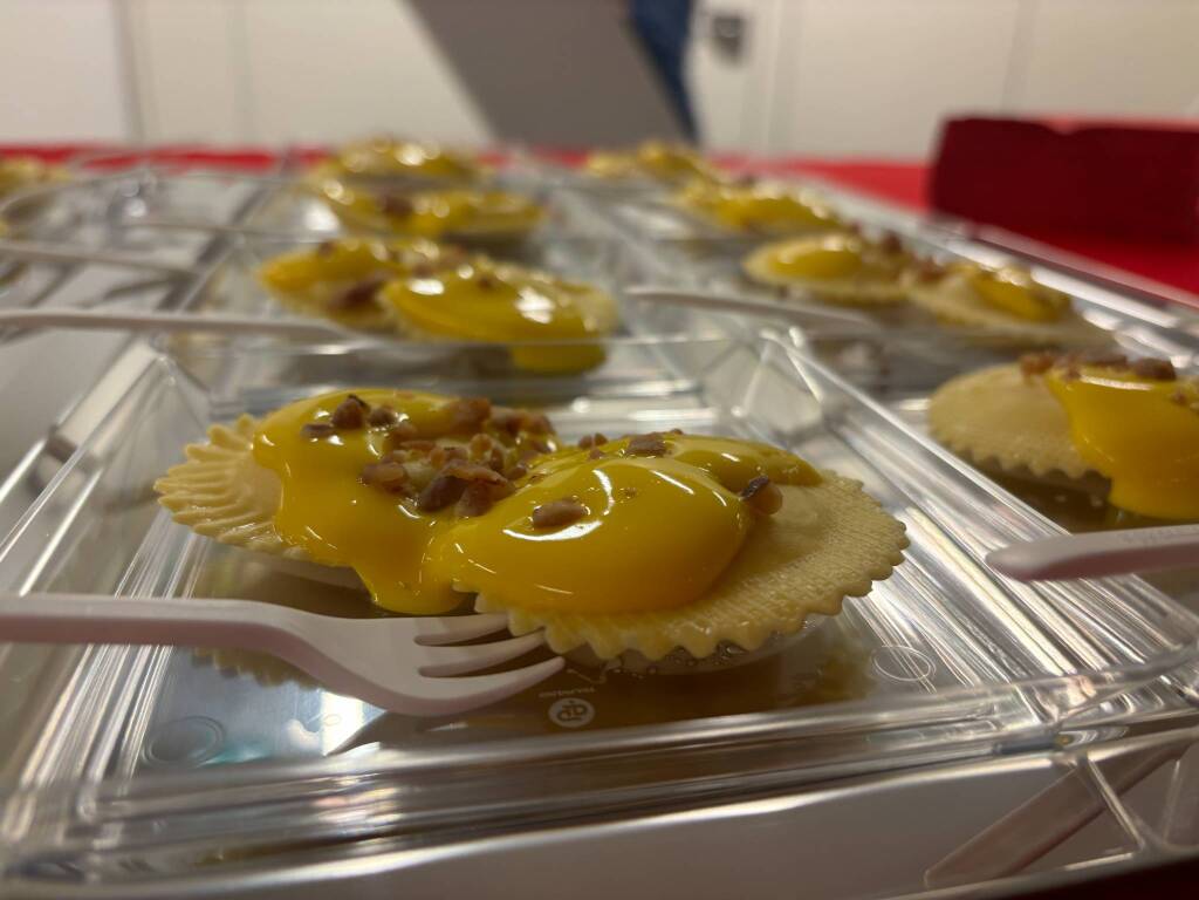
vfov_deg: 53.1
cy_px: 450
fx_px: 901
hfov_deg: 67.3
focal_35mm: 26
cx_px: 600
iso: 100
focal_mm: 5.96
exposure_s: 1/50
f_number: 1.6
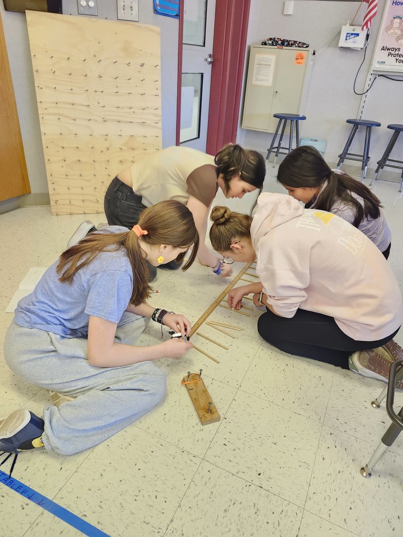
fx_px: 357
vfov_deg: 73.9
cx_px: 202
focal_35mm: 23
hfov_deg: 58.9
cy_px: 268
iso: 640
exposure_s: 1/60
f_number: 1.8
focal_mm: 5.54
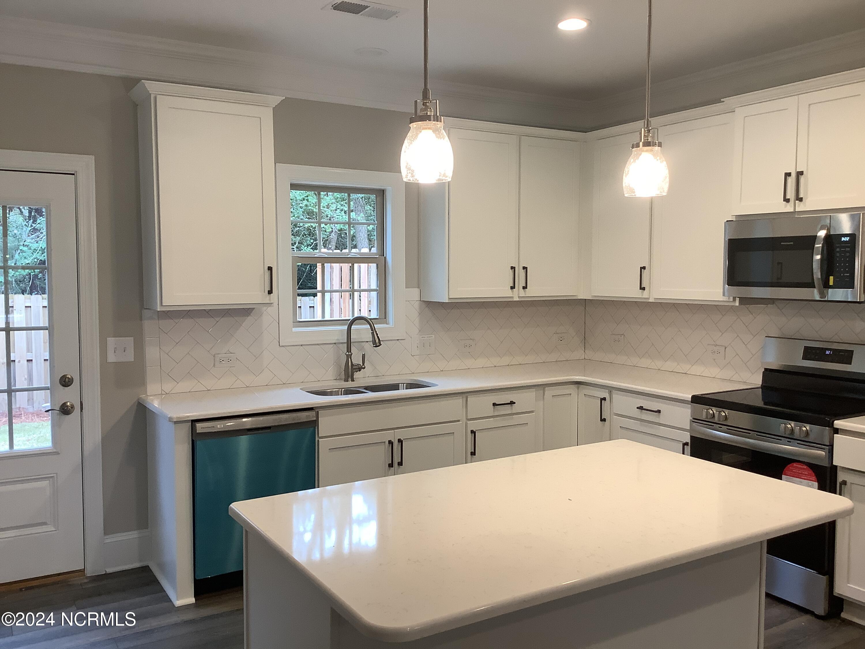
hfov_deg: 58.4
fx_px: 775
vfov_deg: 45.4
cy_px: 324
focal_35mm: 31
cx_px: 432
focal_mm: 3.3
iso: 80
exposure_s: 1/50
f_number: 2.4
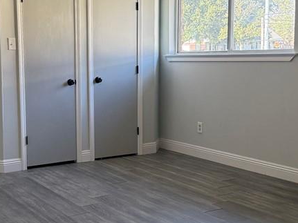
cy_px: 105
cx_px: 84
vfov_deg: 25.6
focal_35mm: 57
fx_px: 491
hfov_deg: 33.3
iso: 200
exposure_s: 1/226
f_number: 1.78
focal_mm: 6.76
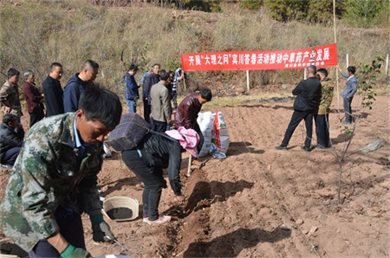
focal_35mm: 36
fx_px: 389
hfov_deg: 53.2
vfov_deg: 36.7
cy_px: 129
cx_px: 195
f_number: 8
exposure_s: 1/250
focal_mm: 24
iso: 110
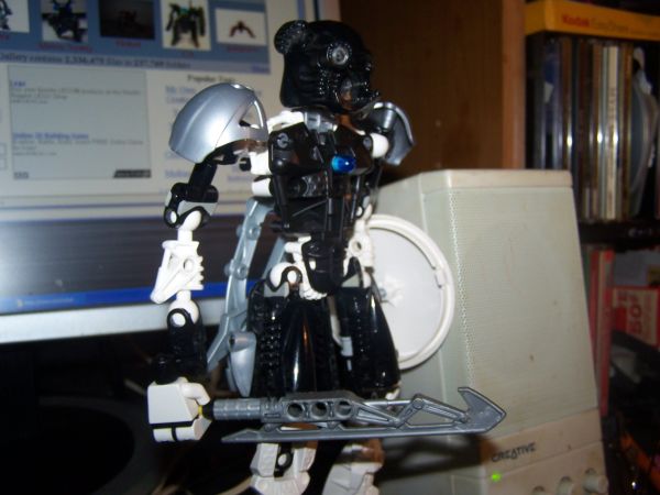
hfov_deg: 49.0
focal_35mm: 38
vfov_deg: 37.7
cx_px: 330
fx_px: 725
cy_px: 248
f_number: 2.8
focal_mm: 6.3
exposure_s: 1/60
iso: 80
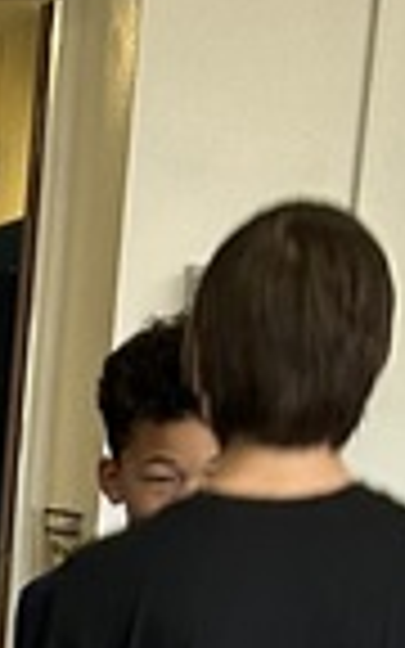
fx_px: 3461
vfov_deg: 9.4
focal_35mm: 196
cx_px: -688
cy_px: 1593
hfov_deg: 6.3
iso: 160
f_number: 1.5
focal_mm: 5.7
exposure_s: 1/60
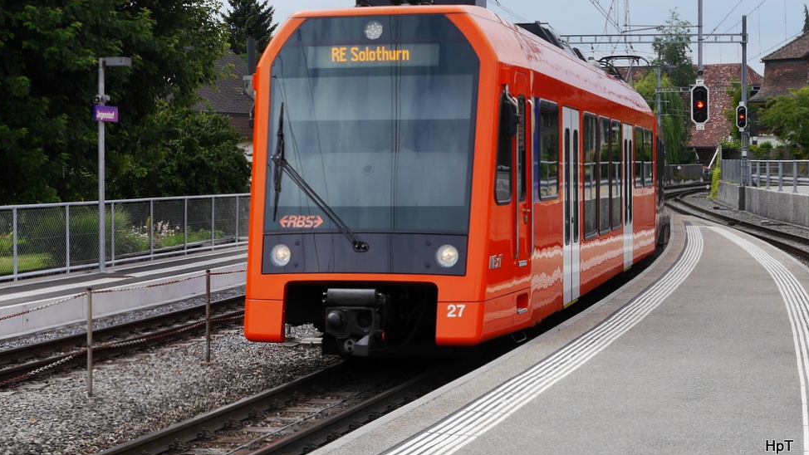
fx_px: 1008
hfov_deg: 43.7
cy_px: 159
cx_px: 398
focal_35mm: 47
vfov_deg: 25.3
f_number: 8
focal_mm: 21
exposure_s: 1/400
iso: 160
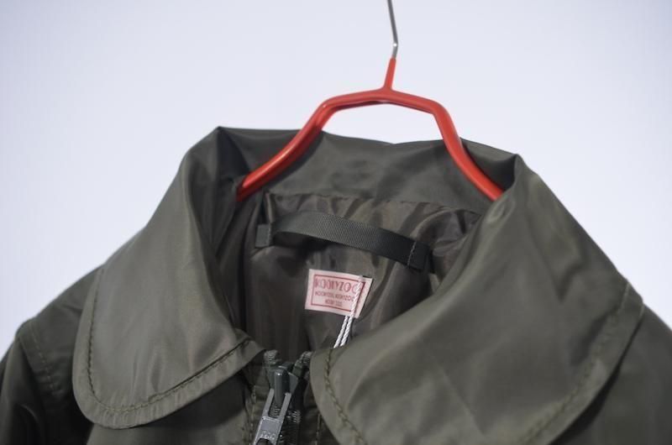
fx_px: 1118
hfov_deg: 33.5
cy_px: 222
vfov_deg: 22.5
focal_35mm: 60
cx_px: 336
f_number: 4
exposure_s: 1/60
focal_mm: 40
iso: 450
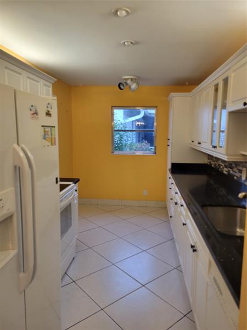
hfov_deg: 53.1
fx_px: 247
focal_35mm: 26
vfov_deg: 67.3
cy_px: 165
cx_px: 124
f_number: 1.8
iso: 160
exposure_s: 1/120
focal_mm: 5.4
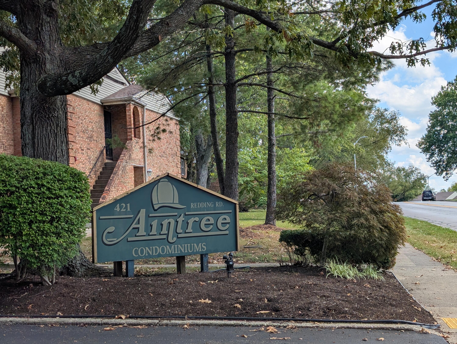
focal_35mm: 49
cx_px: 228
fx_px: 648
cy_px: 172
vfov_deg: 29.7
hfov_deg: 38.9
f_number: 1.68
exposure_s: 1/824
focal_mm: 6.9
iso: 21
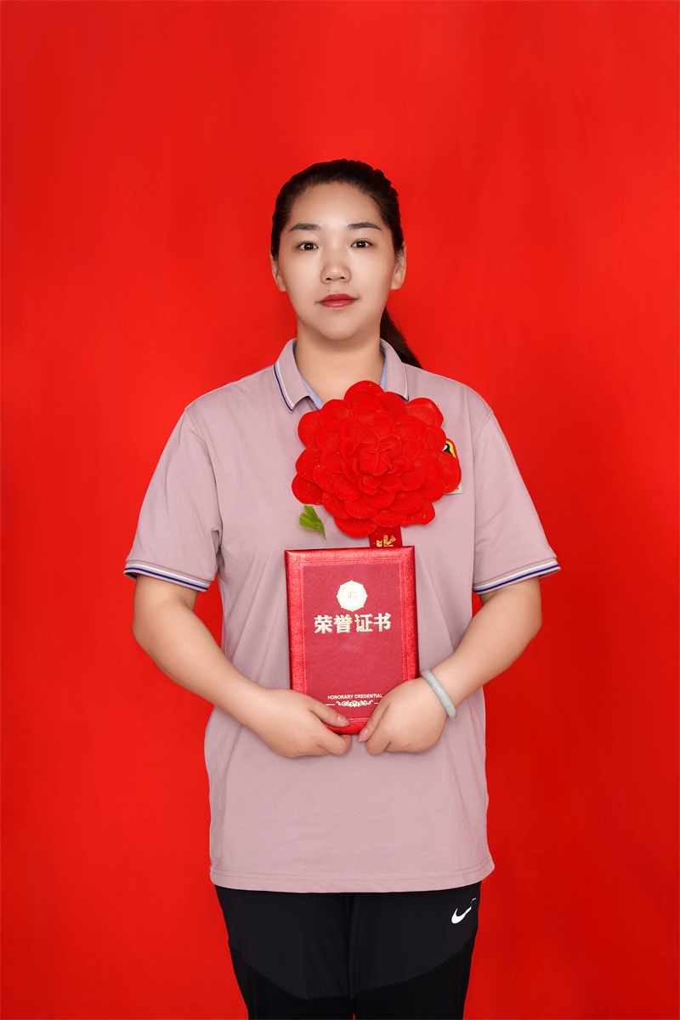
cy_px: 510
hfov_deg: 14.0
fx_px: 2776
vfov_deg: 20.8
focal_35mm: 98
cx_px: 340
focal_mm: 98
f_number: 11
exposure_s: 1/160
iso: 100
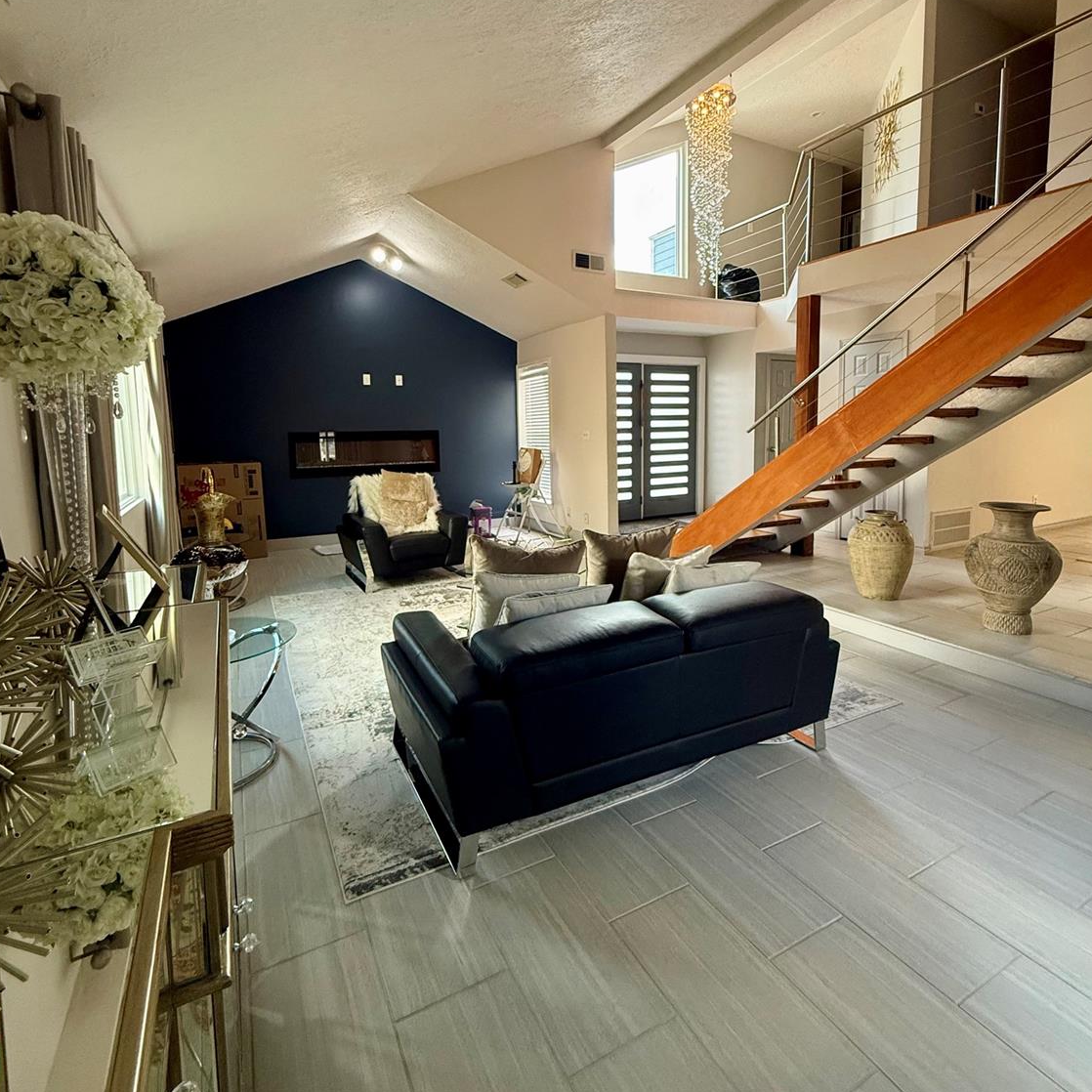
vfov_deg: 83.7
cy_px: 487
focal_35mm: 17
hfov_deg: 84.0
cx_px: 538
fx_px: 607
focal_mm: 2.22
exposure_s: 1/120
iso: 320
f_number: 2.2
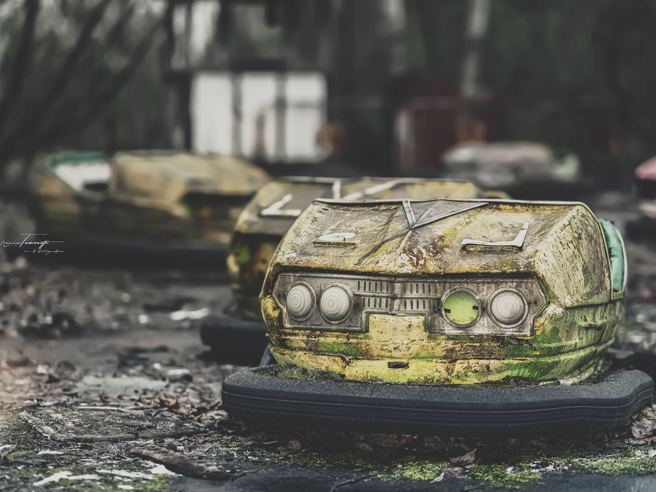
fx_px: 2161
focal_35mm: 114
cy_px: 245
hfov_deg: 17.3
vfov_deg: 13.0
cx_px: 349
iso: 6400
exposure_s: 1/125
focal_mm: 105
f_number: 1.8
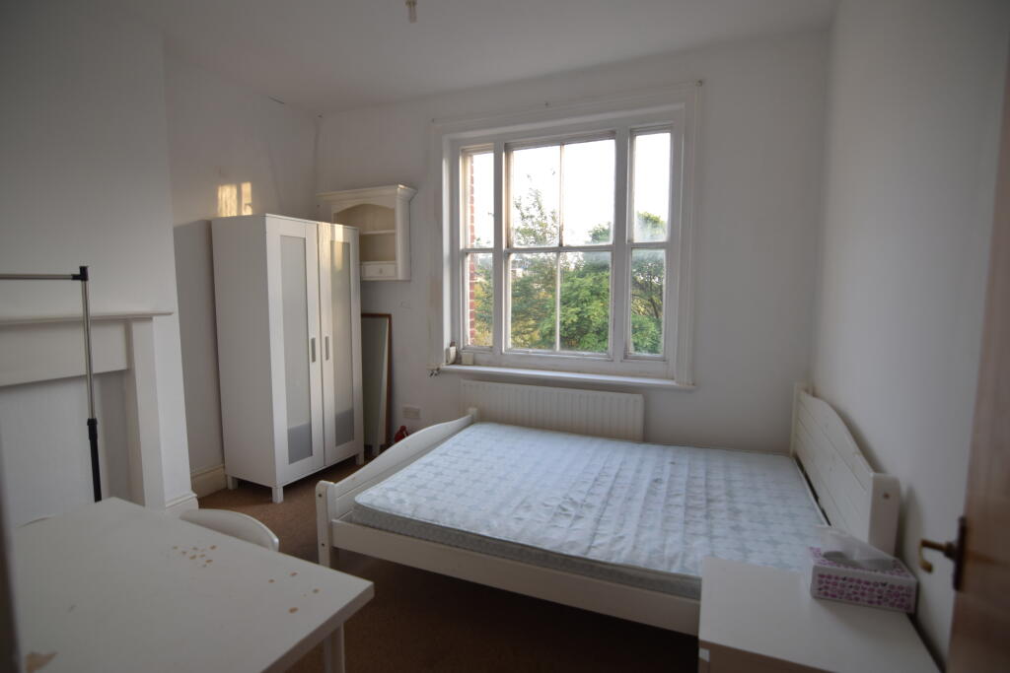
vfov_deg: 72.1
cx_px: 505
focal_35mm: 16
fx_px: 463
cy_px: 336
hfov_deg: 95.0
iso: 200
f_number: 2.8
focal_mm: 11
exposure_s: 1/160
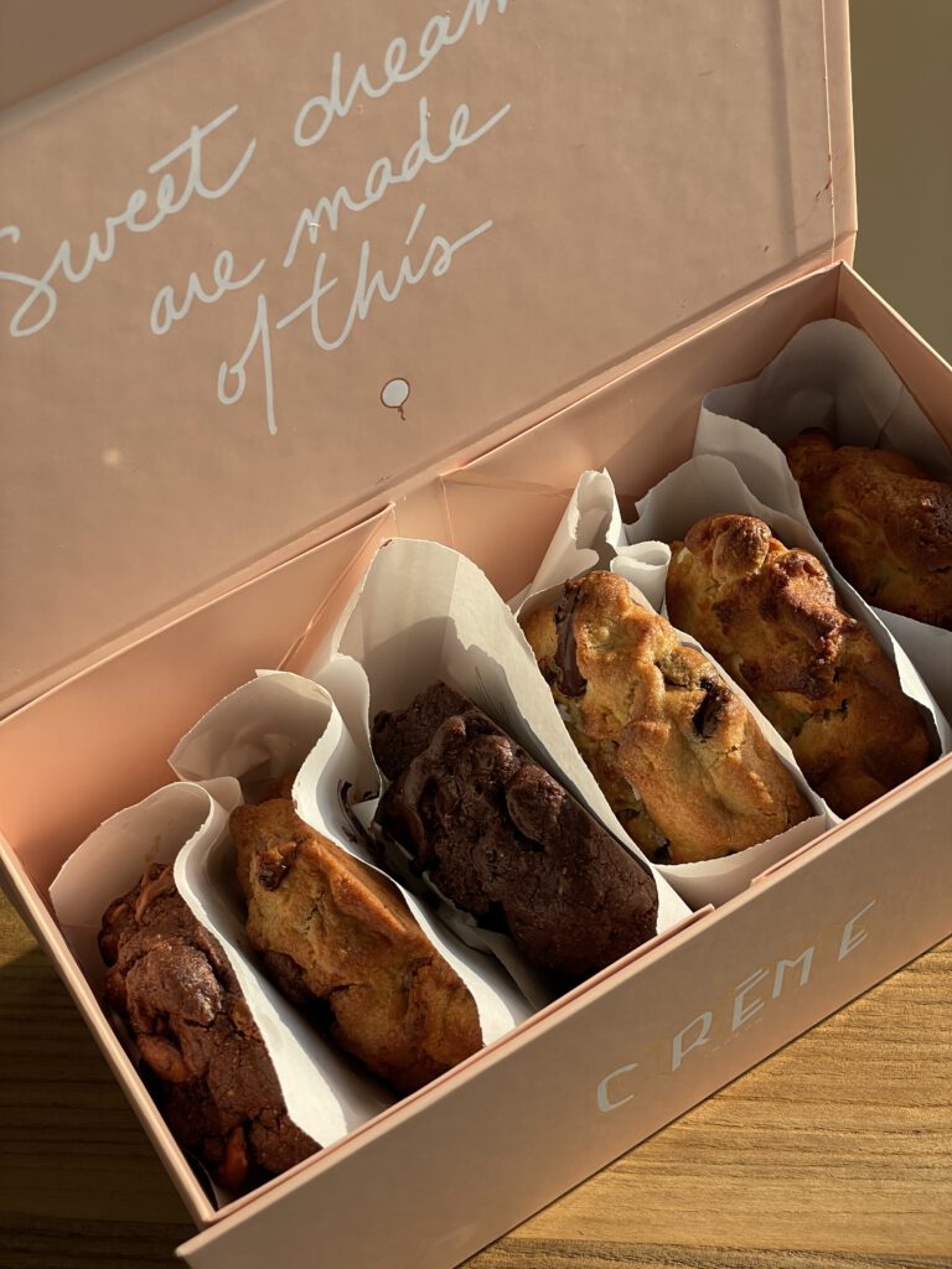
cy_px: 634
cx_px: 476
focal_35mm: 52
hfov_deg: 28.0
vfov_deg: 36.8
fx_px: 1907
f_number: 2
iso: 32
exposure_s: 1/545
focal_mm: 6
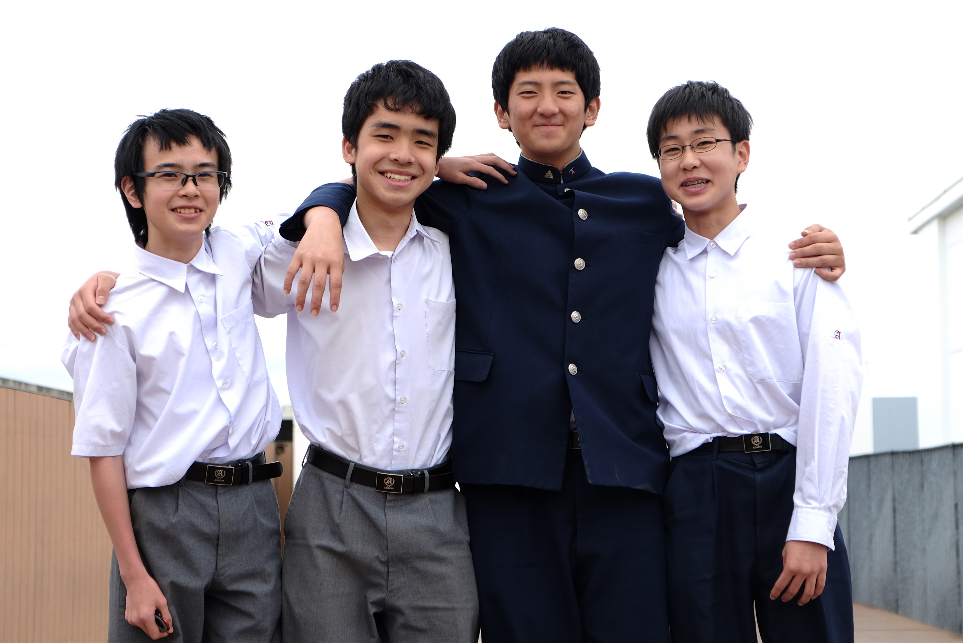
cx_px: 482
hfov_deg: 29.2
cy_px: 322
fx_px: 1846
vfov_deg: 19.7
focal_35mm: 69
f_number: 4
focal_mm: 46.3
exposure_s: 1/320
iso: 100
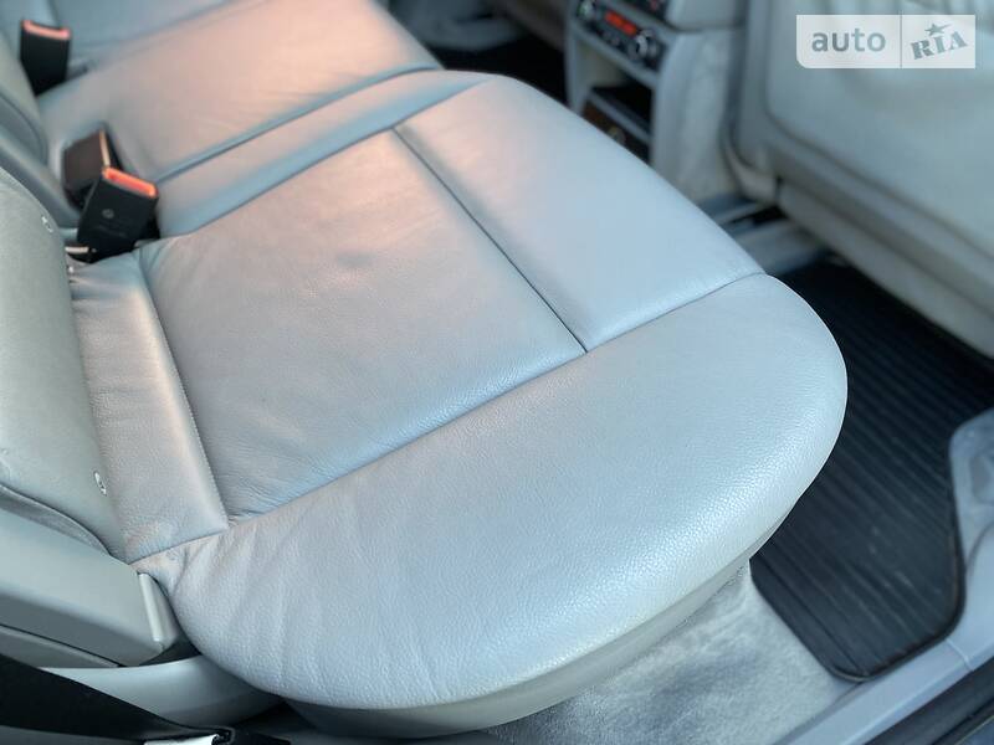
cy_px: 372
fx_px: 747
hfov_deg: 67.3
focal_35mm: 26
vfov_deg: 53.1
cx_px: 497
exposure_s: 1/112
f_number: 1.8
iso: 125
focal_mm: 4.2
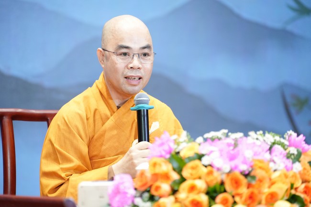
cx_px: 156
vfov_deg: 10.4
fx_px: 1140
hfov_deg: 15.5
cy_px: 104
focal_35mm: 132
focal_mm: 132
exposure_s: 1/160
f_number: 2.8
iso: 4000
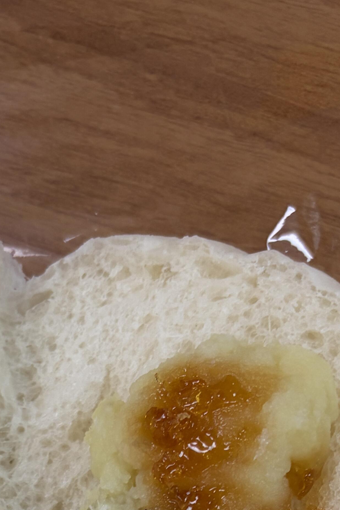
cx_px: 57
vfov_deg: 21.2
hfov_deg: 16.3
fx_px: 1176
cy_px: 734
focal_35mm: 83
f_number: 1.6
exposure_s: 1/120
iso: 125
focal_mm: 6
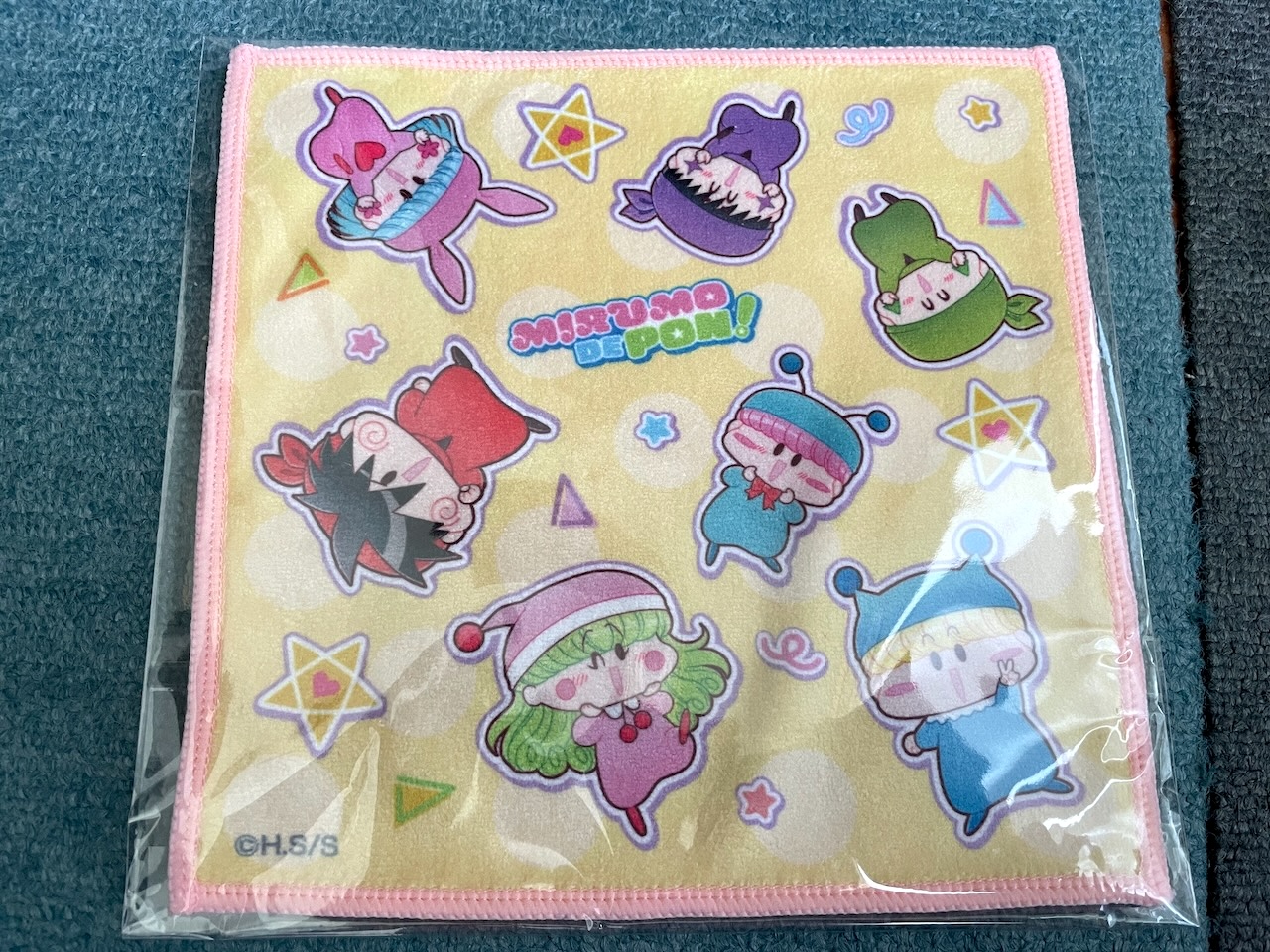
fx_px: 954
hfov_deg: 67.3
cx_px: 635
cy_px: 476
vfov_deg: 53.1
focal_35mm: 26
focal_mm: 4.2
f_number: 1.6
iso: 125
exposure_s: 1/66
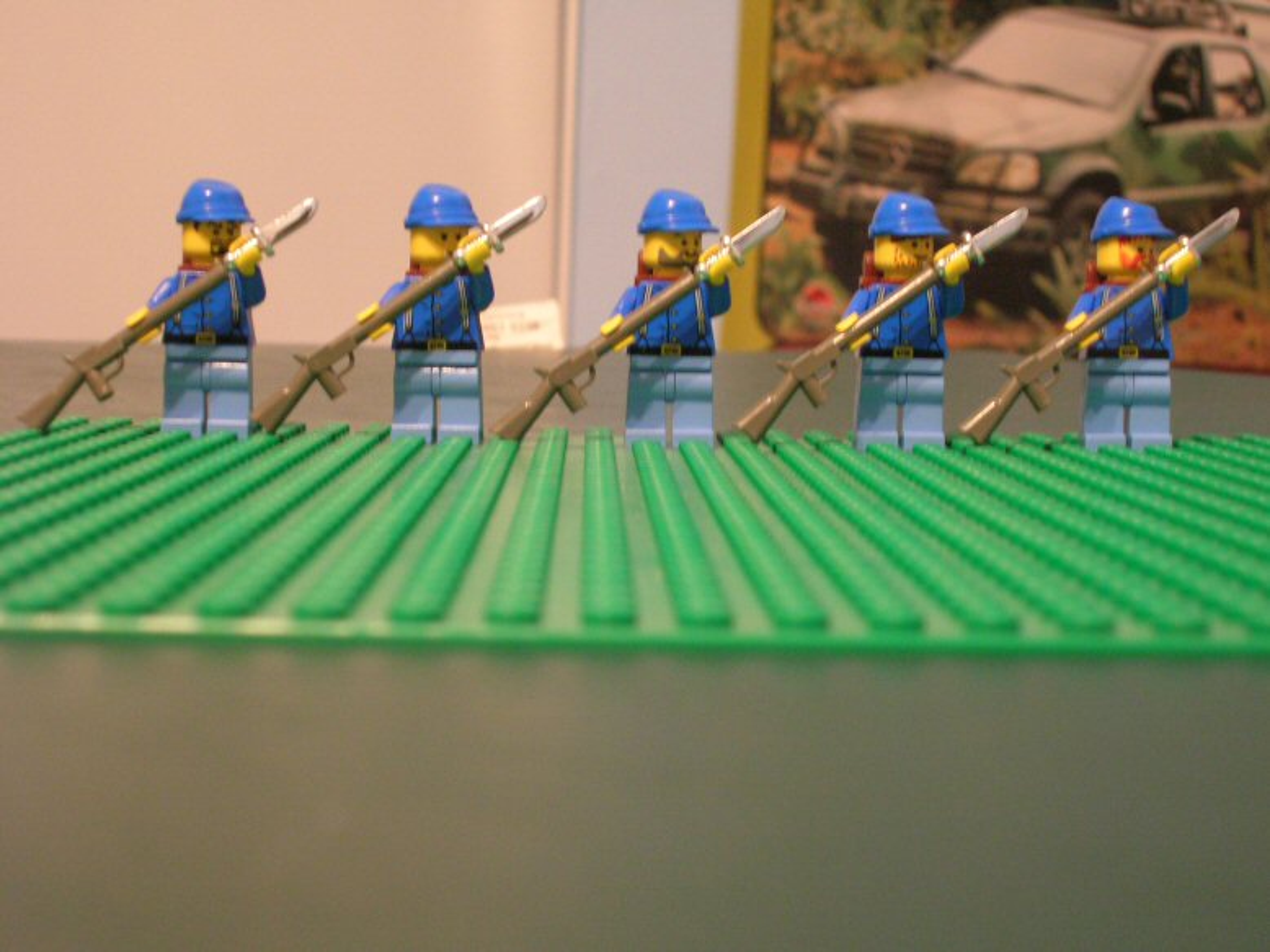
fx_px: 2421
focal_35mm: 66
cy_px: 476
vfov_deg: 22.2
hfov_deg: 29.4
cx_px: 635
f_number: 3.8
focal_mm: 11
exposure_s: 1/2.5
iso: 200
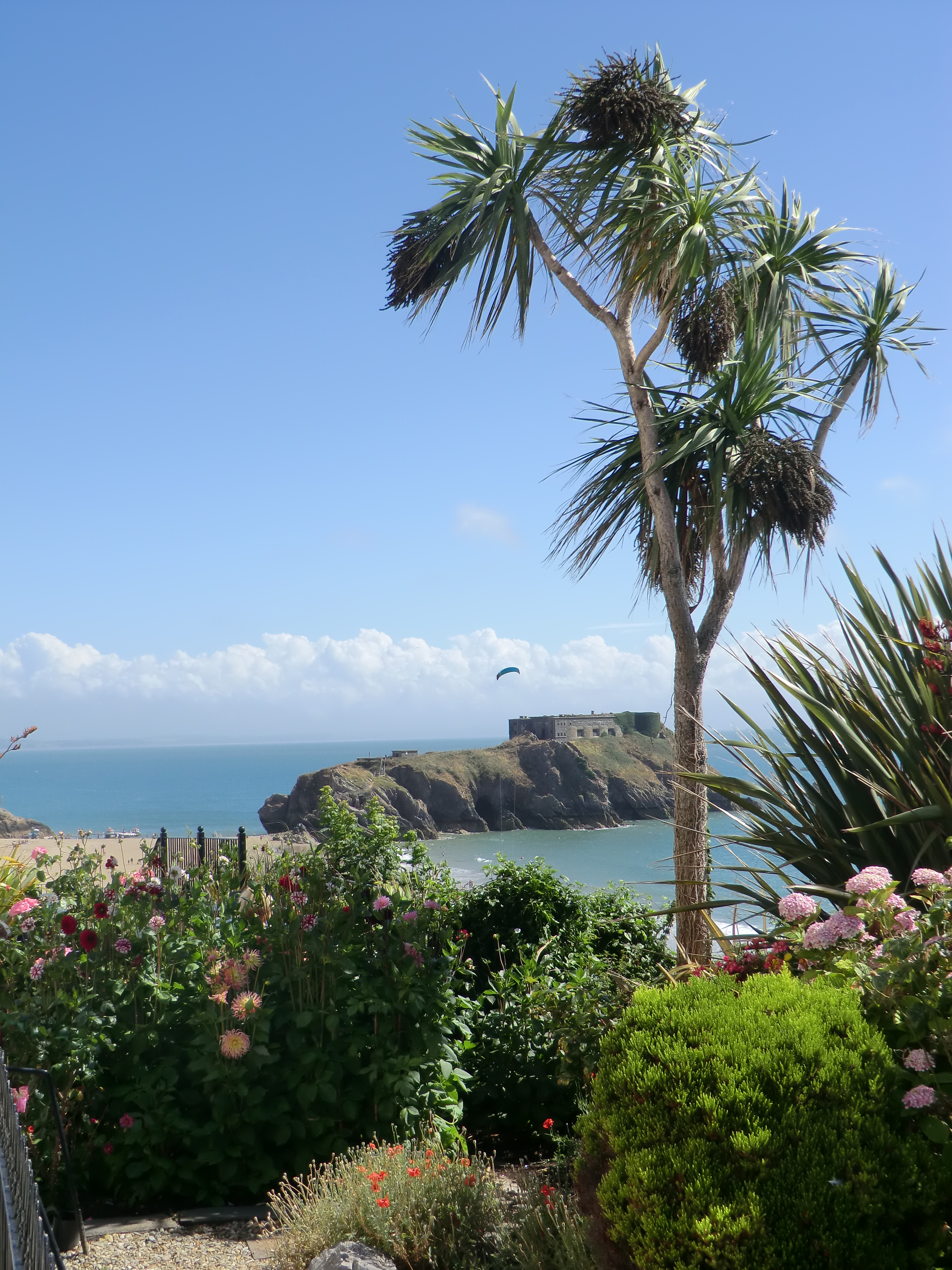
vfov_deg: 40.4
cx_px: 476
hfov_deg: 30.9
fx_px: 1723
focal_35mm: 47
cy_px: 635
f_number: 4
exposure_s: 1/640
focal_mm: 8.4
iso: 64
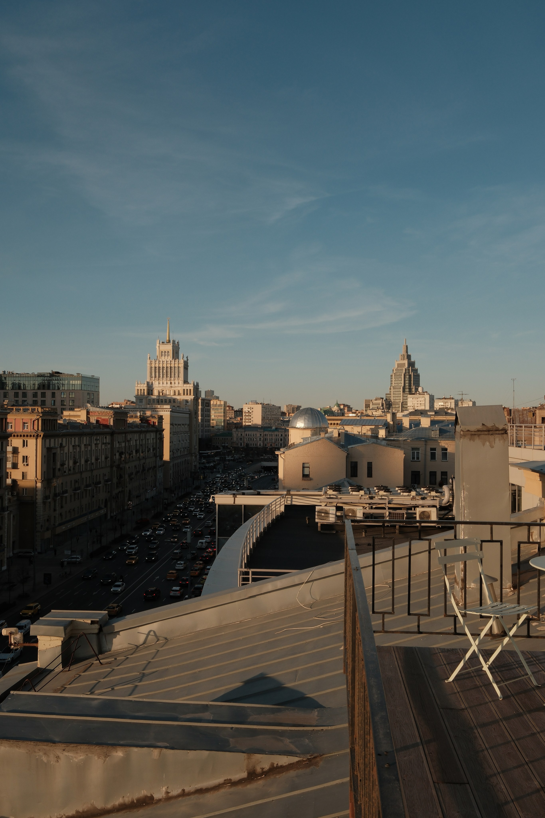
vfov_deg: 54.4
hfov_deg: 37.9
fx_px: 795
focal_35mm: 35
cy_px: 409
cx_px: 272
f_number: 11
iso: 250
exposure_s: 1/250
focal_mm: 23
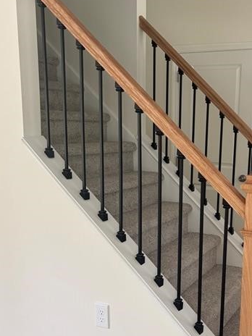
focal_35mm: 43
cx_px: 195
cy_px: 198
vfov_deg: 43.7
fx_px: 417
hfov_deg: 32.8
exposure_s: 1/84
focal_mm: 5.96
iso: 125
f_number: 1.6
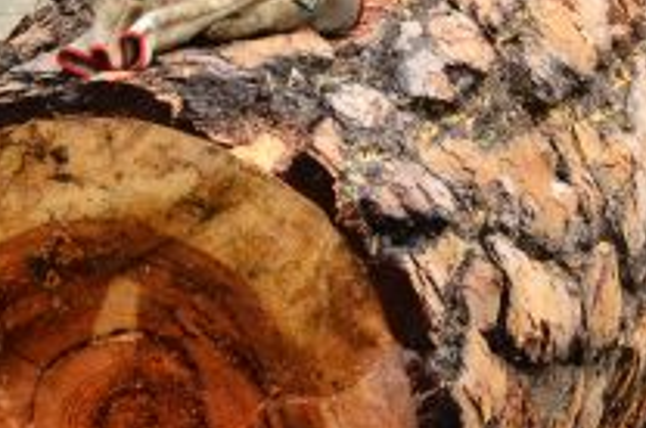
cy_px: -282
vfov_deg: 2.6
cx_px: 183
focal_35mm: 518
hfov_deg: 4.0
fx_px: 9281
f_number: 9
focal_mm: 90
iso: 1600
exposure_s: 1/640
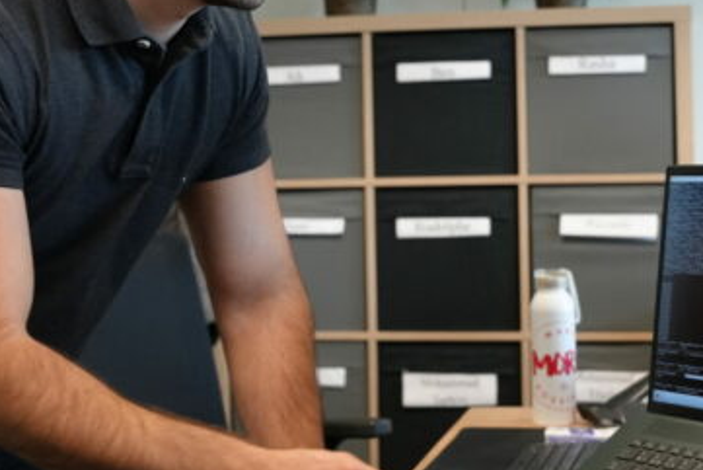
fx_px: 1719
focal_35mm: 88
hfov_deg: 23.1
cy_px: 157
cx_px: 269
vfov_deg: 15.5
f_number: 4
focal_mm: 31
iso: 2000
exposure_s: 1/160
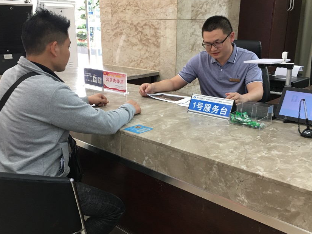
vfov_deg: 39.6
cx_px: 153
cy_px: 131
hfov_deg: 51.3
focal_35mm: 36
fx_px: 325
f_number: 2.2
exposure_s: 1/17
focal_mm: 4.15
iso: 40
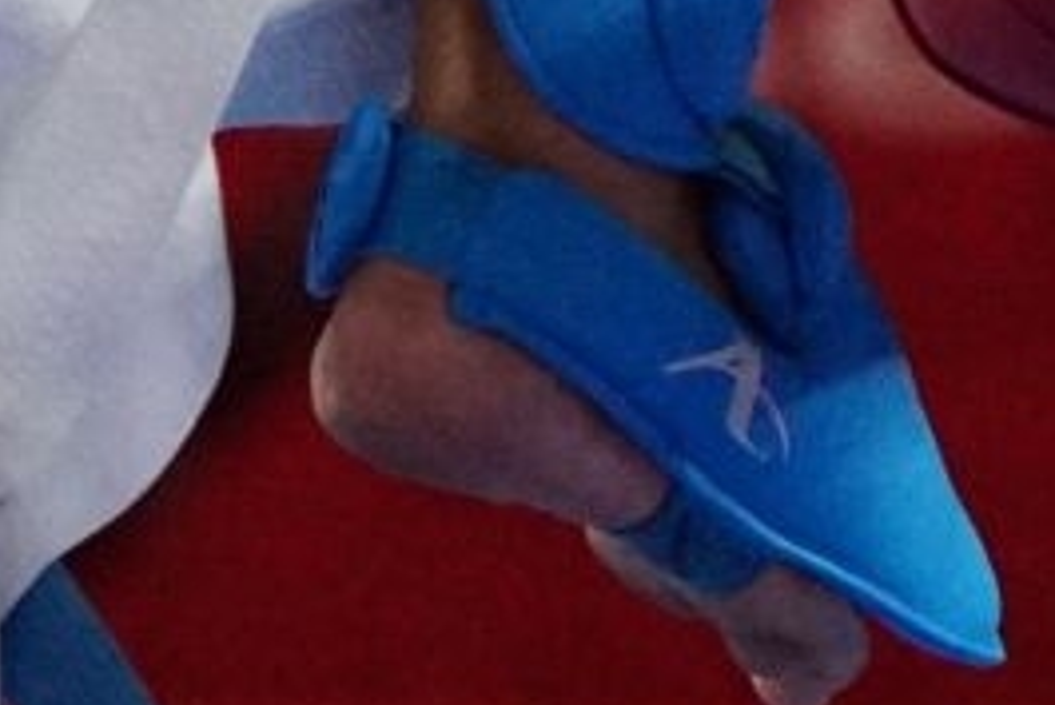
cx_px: 2042
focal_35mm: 1375
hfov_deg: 1.5
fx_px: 40327
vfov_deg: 1.0
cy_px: -1024
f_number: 2.8
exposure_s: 1/2000
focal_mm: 135
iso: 3200
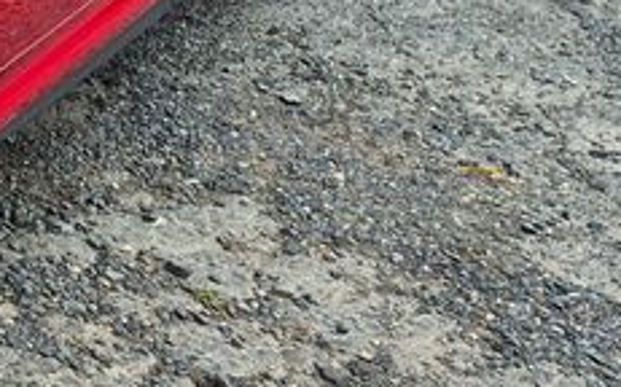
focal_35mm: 108
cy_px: -140
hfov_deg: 14.9
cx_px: -702
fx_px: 1826
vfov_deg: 11.7
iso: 25
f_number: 1.8
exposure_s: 1/208
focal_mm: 5.4
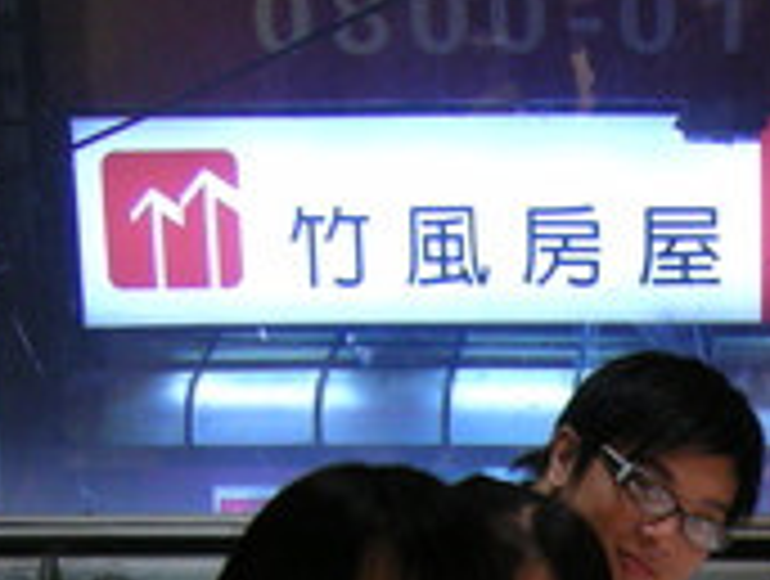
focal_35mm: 126
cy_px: 994
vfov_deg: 11.1
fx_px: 2809
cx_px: 959
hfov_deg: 15.0
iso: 200
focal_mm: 7.5
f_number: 2.7
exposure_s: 1/18.8
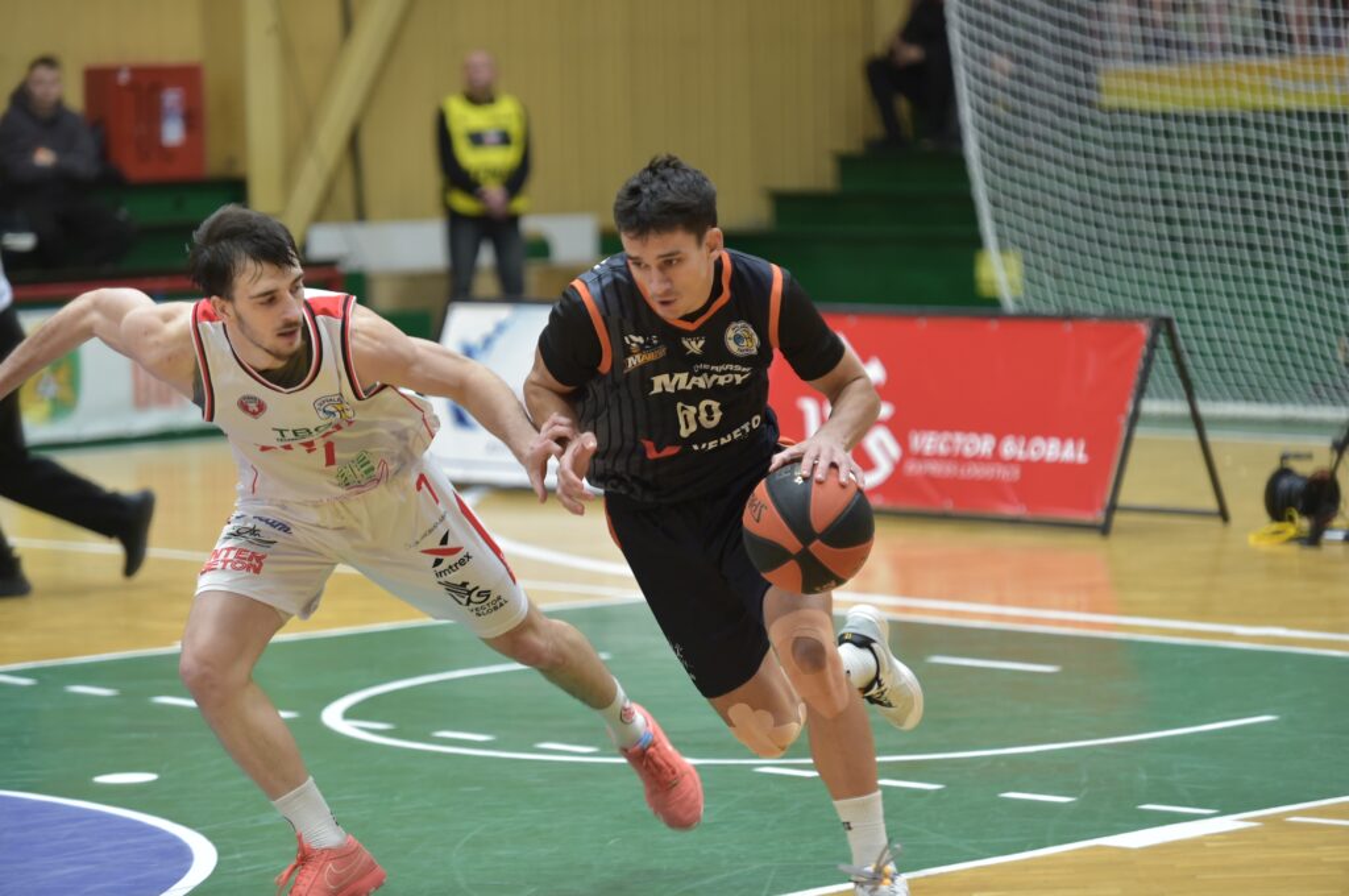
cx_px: 674
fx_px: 5239
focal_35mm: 140
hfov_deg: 14.7
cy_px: 448
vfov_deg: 9.8
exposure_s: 1/800
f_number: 2.8
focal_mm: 140
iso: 2500
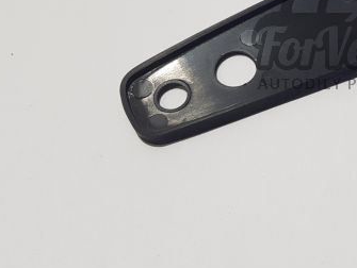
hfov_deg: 29.0
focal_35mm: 62
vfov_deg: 23.1
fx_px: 640
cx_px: 364
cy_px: 31
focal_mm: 4.2
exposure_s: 1/100
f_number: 1.7
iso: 80
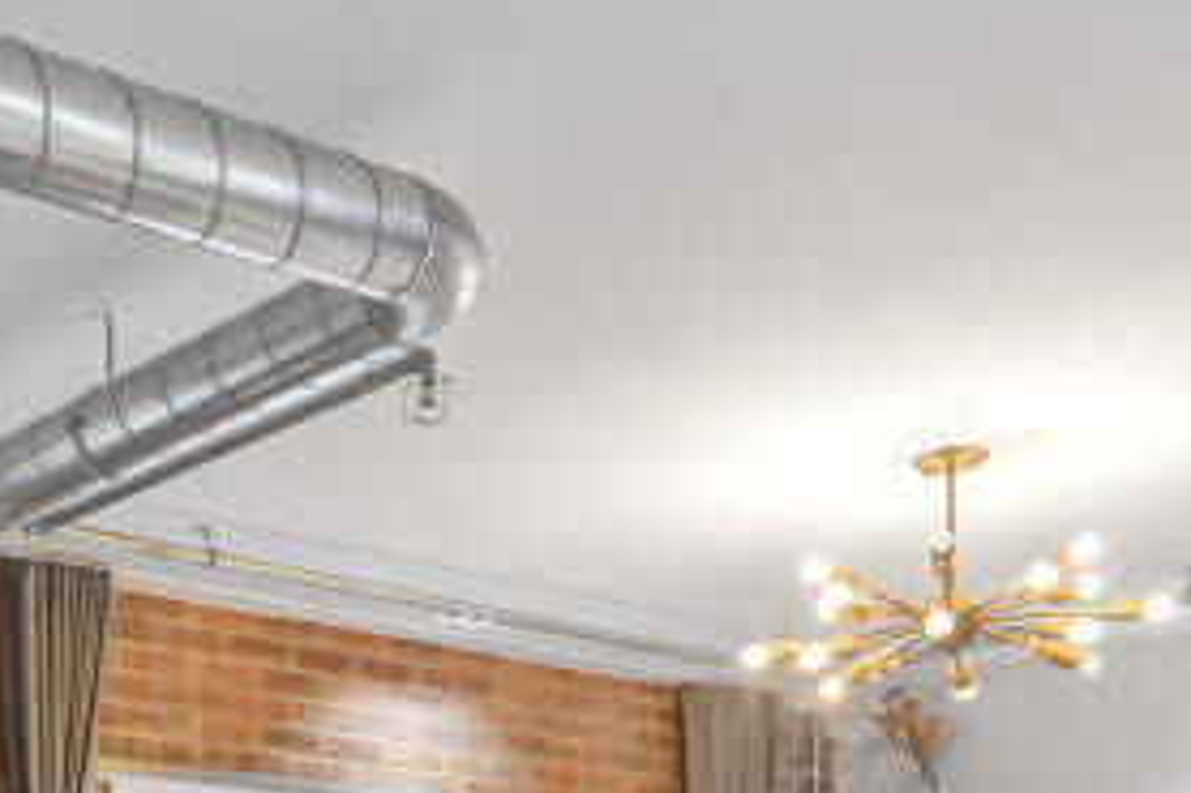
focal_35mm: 59
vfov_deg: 20.0
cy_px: 1172
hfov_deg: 31.6
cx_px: 30
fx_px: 1951
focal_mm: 16
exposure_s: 1/15
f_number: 5.6
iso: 100
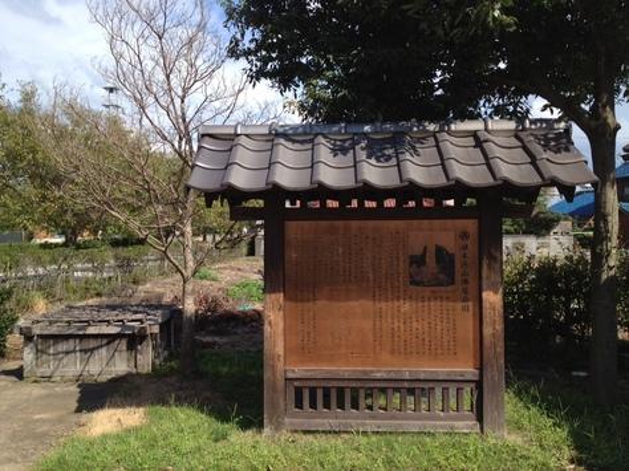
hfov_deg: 52.6
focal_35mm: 35
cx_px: 314
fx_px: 636
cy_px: 236
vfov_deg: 40.7
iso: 64
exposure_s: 1/1255
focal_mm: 4.28
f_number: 2.4
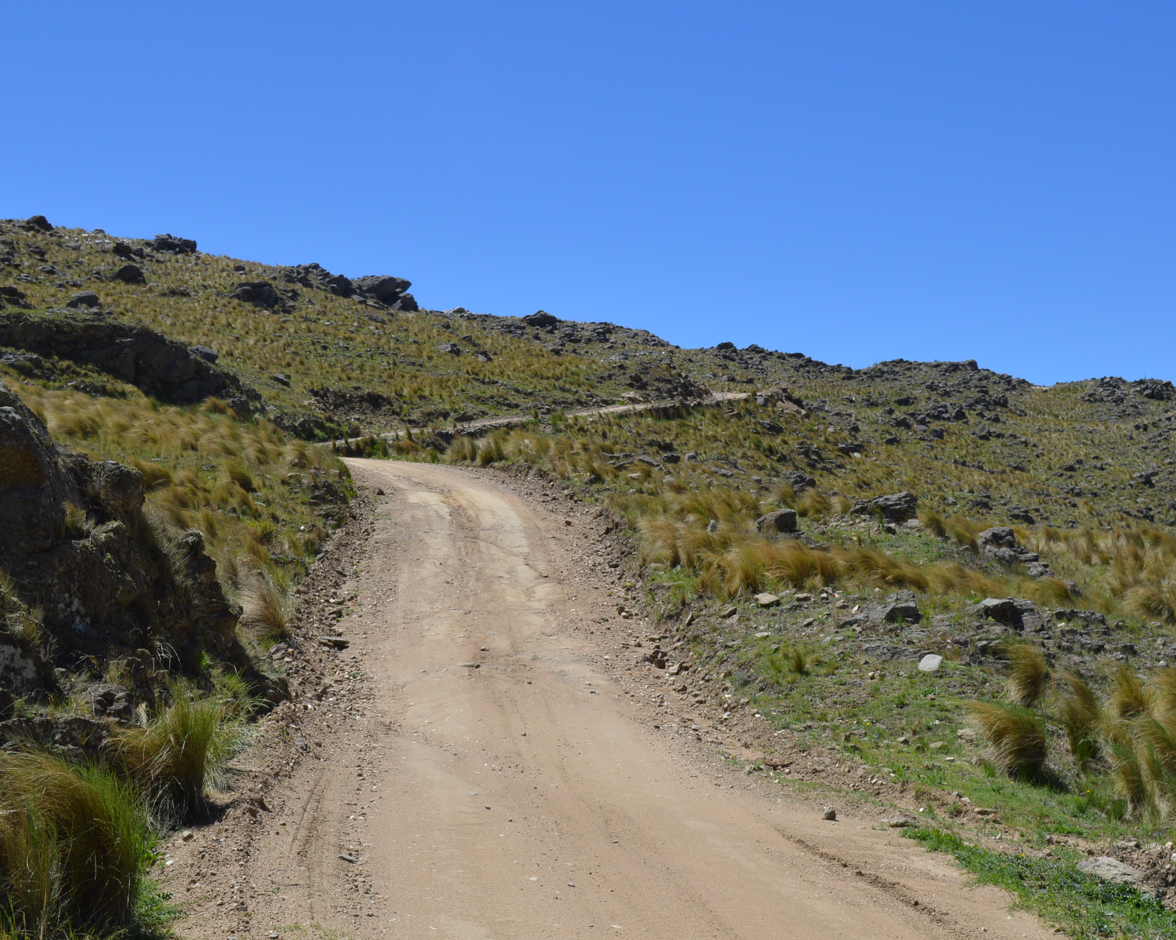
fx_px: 1914
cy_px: 467
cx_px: 649
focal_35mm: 55
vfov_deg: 27.6
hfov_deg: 34.1
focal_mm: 32
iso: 100
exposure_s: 1/250
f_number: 8
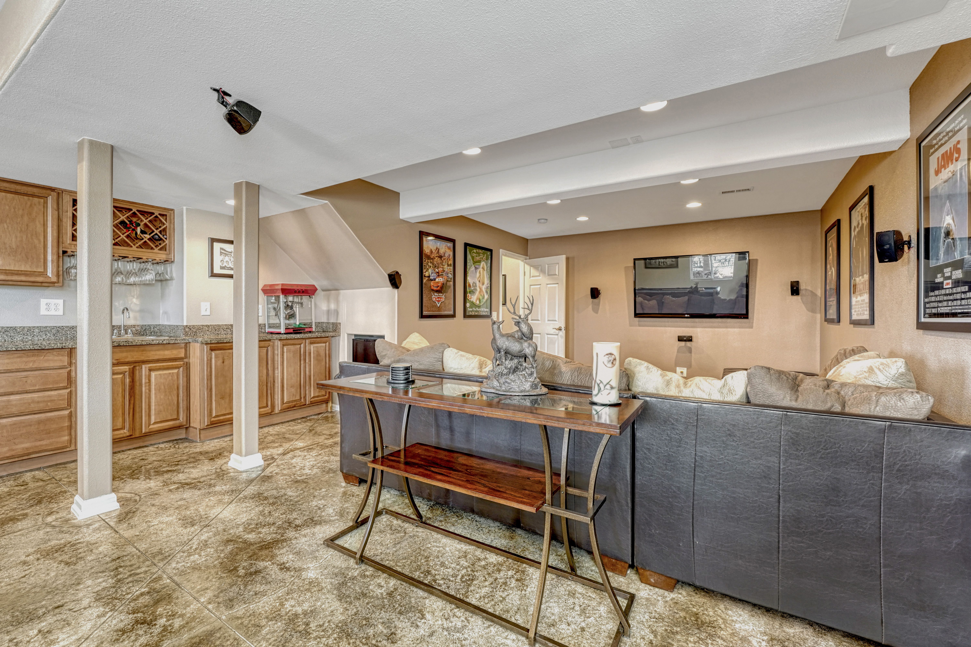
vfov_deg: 81.2
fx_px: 378
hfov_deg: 104.3
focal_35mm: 14
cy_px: 324
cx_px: 486
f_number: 8
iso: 400
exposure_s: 1/30
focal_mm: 14
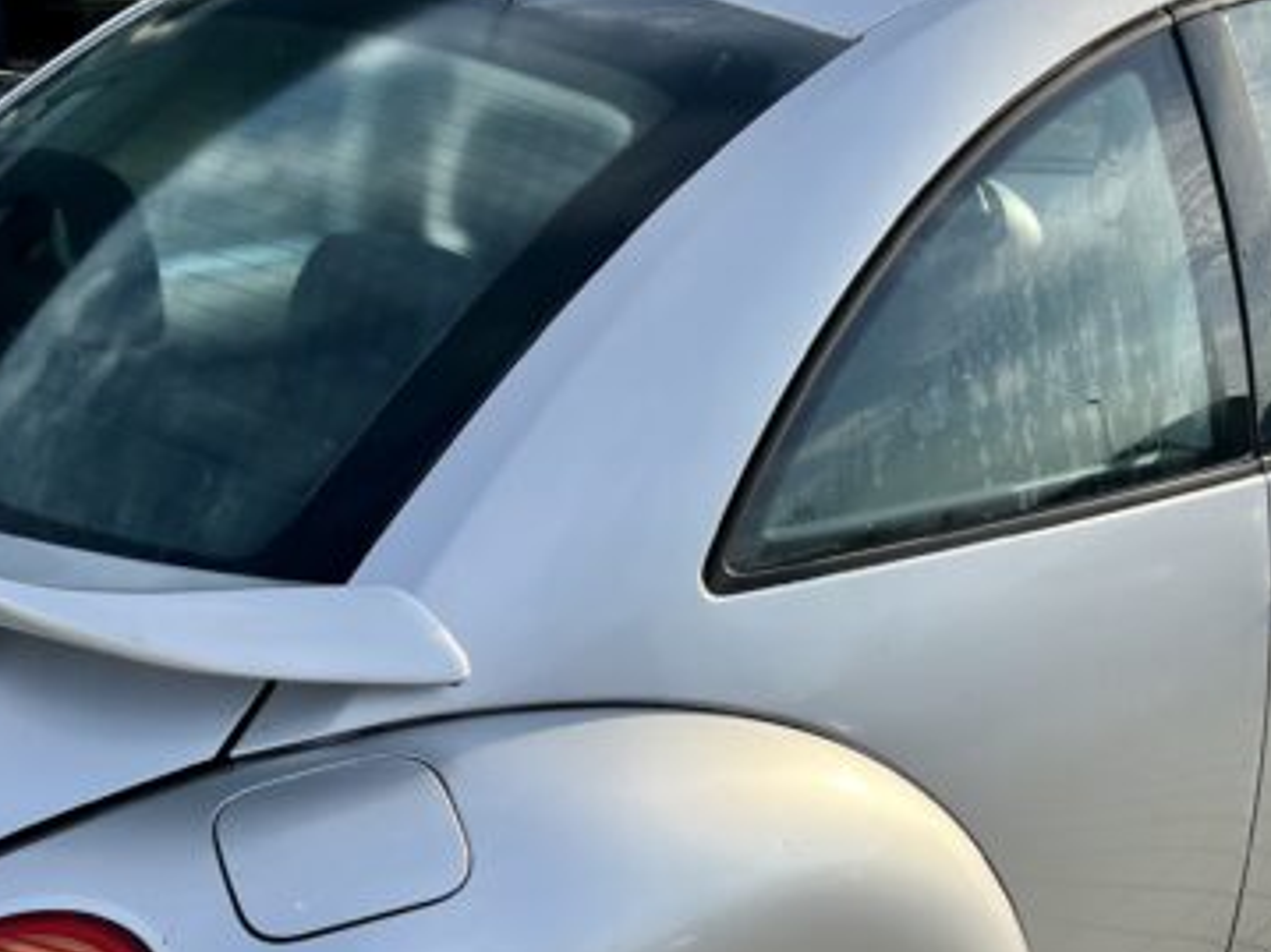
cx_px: 584
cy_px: 846
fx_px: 2129
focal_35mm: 58
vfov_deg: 24.5
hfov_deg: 33.2
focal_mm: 5.7
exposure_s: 1/3257
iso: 50
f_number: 1.5
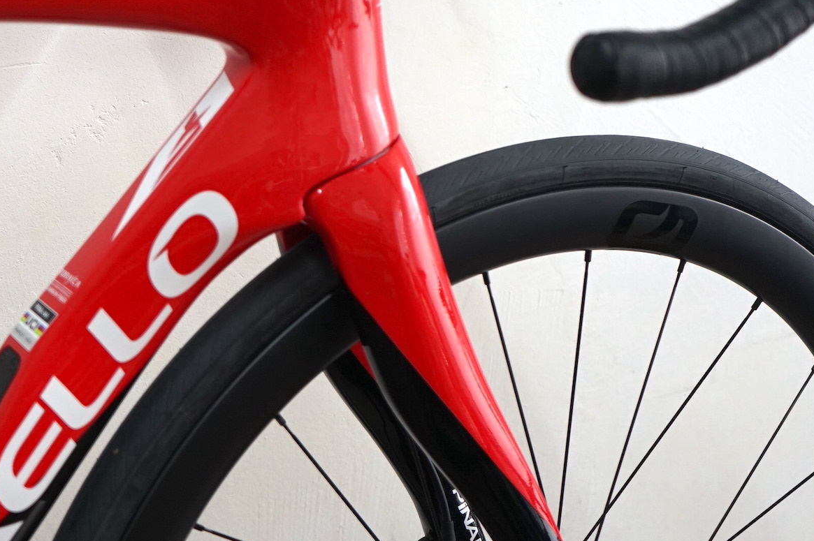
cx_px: 250
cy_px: 134
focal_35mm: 68
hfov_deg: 29.4
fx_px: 1536
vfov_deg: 19.8
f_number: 4
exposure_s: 1/160
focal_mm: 36
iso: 800
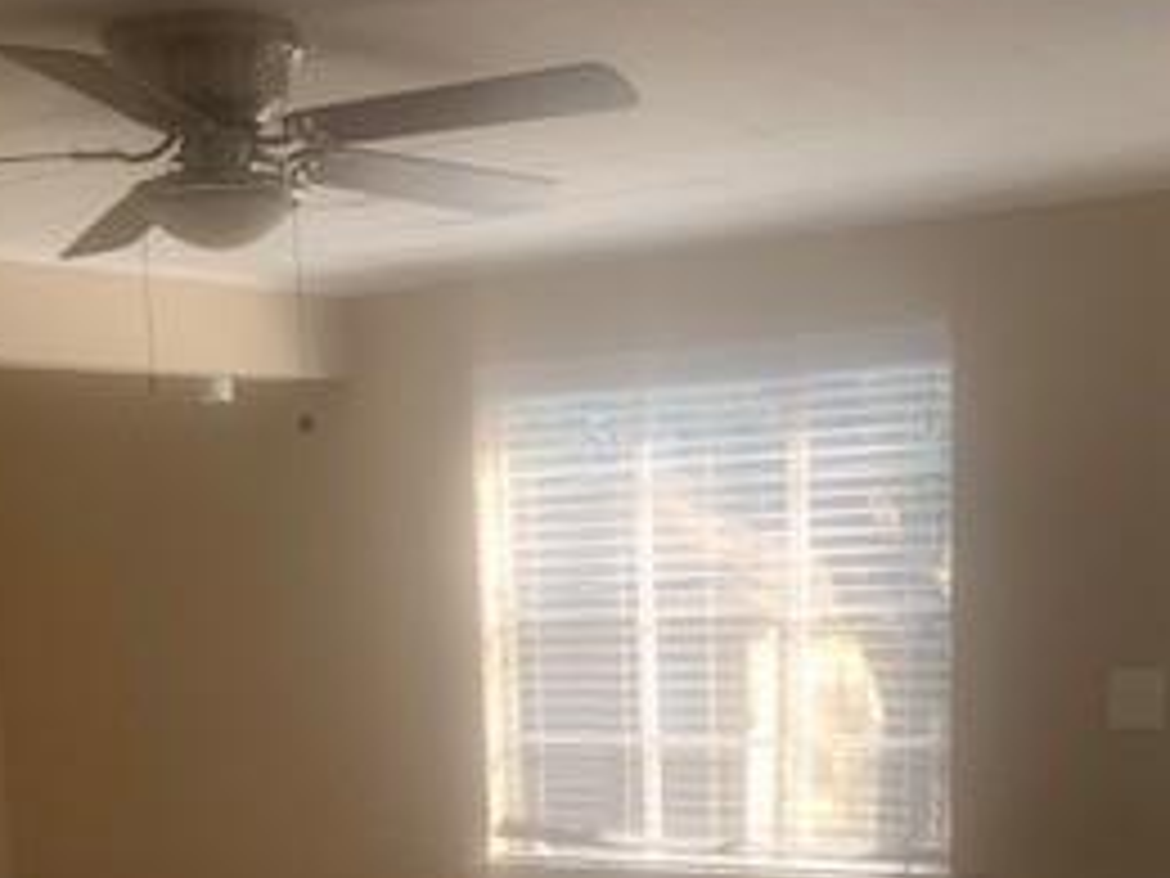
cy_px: 1018
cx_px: 616
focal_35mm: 64
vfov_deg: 21.5
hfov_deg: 30.3
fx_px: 2163
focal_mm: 4.25
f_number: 1.8
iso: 40
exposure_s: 1/121
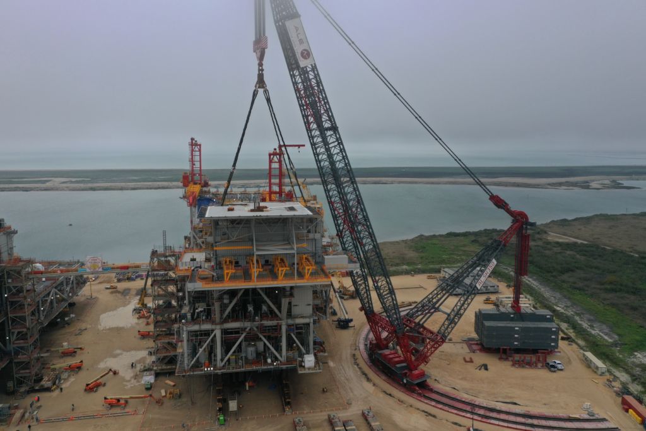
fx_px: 502
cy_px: 216
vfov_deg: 46.4
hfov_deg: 65.5
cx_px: 323
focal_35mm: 28
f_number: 6.3
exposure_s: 1/500
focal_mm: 10.26
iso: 100
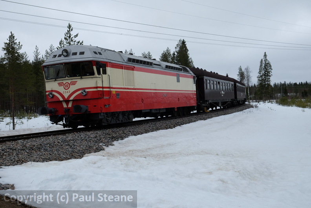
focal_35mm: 47
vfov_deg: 28.6
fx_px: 406
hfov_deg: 41.9
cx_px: 156
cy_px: 104
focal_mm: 31.5
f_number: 7.1
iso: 200
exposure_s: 1/450
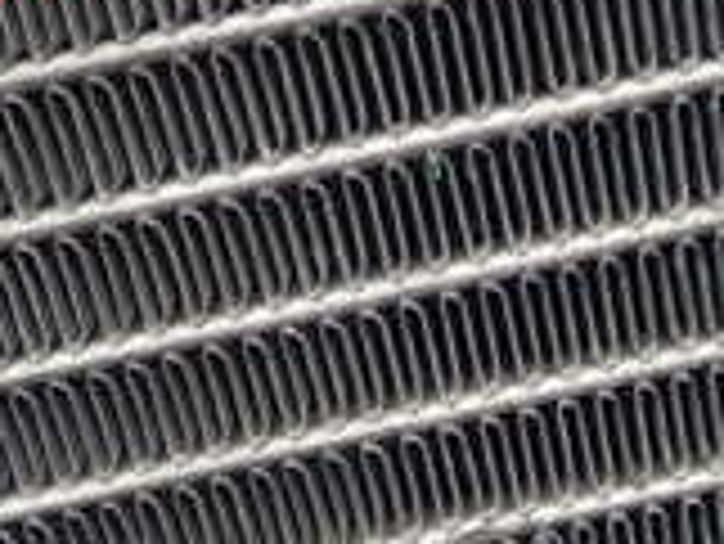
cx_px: 580
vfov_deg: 14.4
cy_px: 908
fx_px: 1947
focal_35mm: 93
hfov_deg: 20.8
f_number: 2
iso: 200
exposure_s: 1/50
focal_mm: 4.5
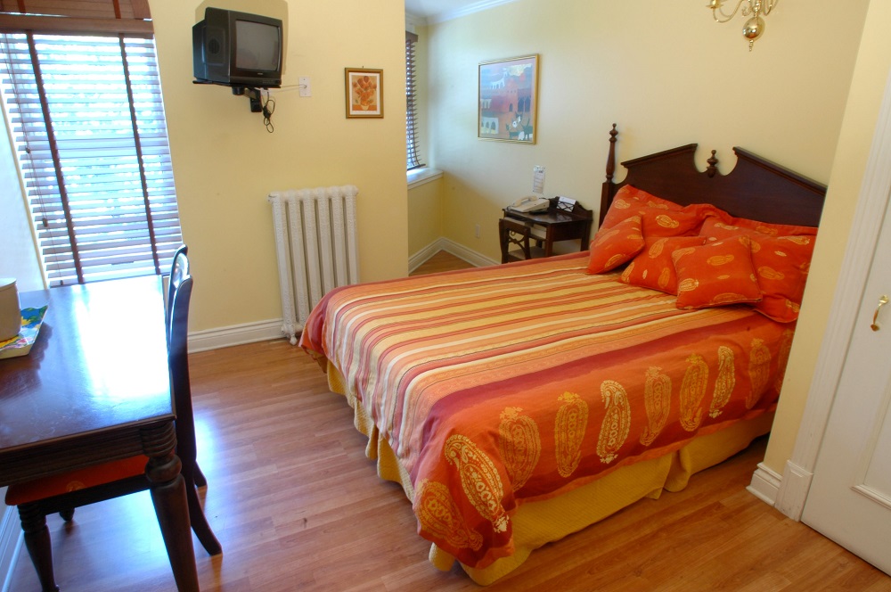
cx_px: 446
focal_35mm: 21
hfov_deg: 81.3
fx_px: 519
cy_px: 296
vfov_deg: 59.4
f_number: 22
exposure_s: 2
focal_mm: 14
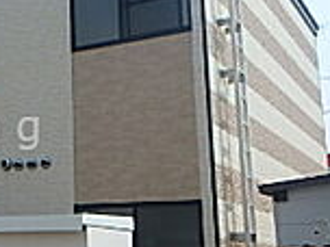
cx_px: -69
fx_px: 667
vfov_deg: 21.0
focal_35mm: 70
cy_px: 129
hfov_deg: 25.0
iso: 125
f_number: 6
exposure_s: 1/500
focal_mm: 3.7
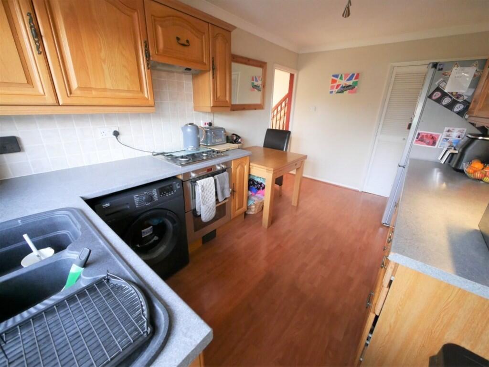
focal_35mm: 14
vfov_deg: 85.7
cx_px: 244
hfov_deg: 102.0
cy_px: 184
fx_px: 198
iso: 2500
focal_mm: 7
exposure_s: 1/60
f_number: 4
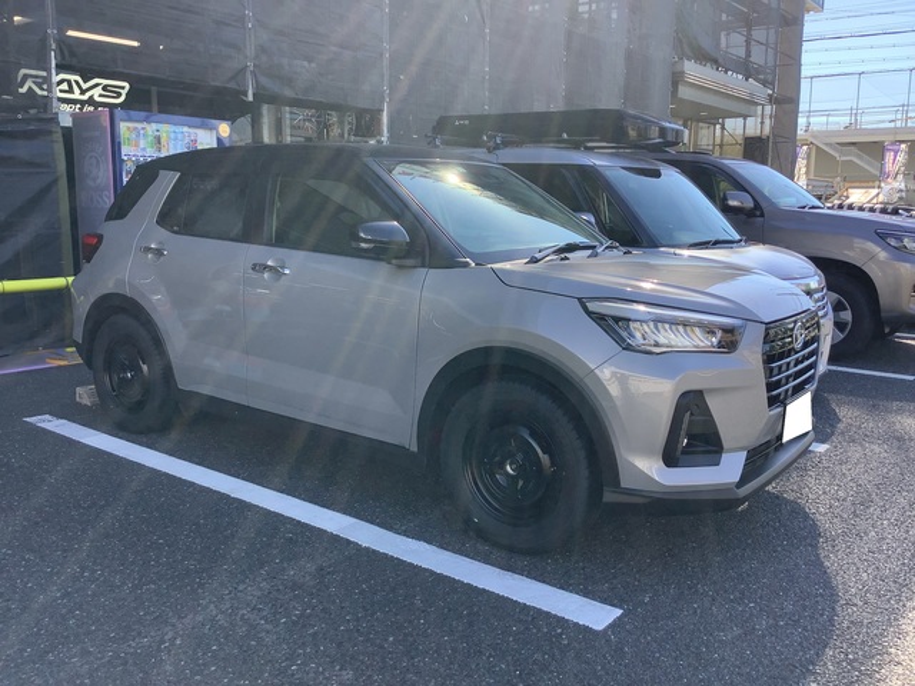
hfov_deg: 58.4
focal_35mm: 31
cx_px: 458
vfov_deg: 45.4
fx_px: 819
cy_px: 343
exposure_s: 1/241
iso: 25
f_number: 2.4
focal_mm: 3.3
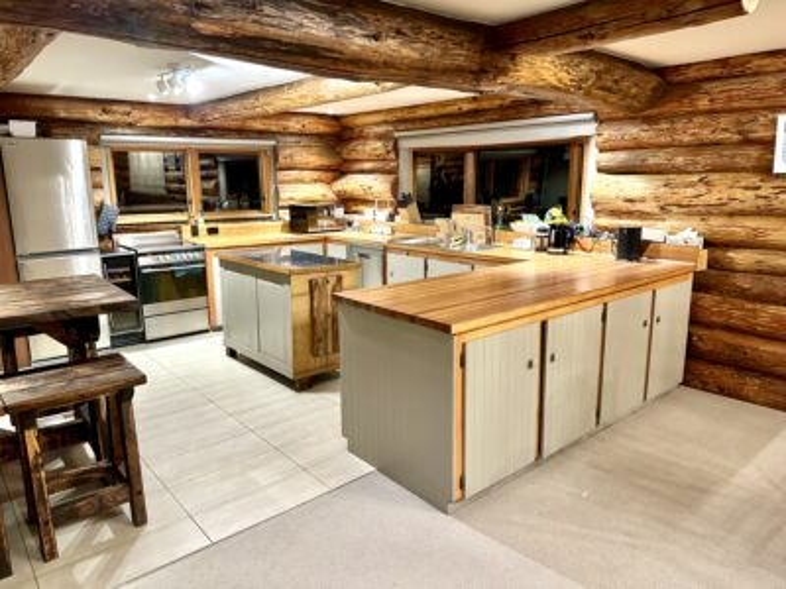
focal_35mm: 24
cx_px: 393
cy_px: 294
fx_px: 545
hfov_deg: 71.6
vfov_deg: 56.8
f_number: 1.78
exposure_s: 1/50
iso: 500
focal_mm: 6.86
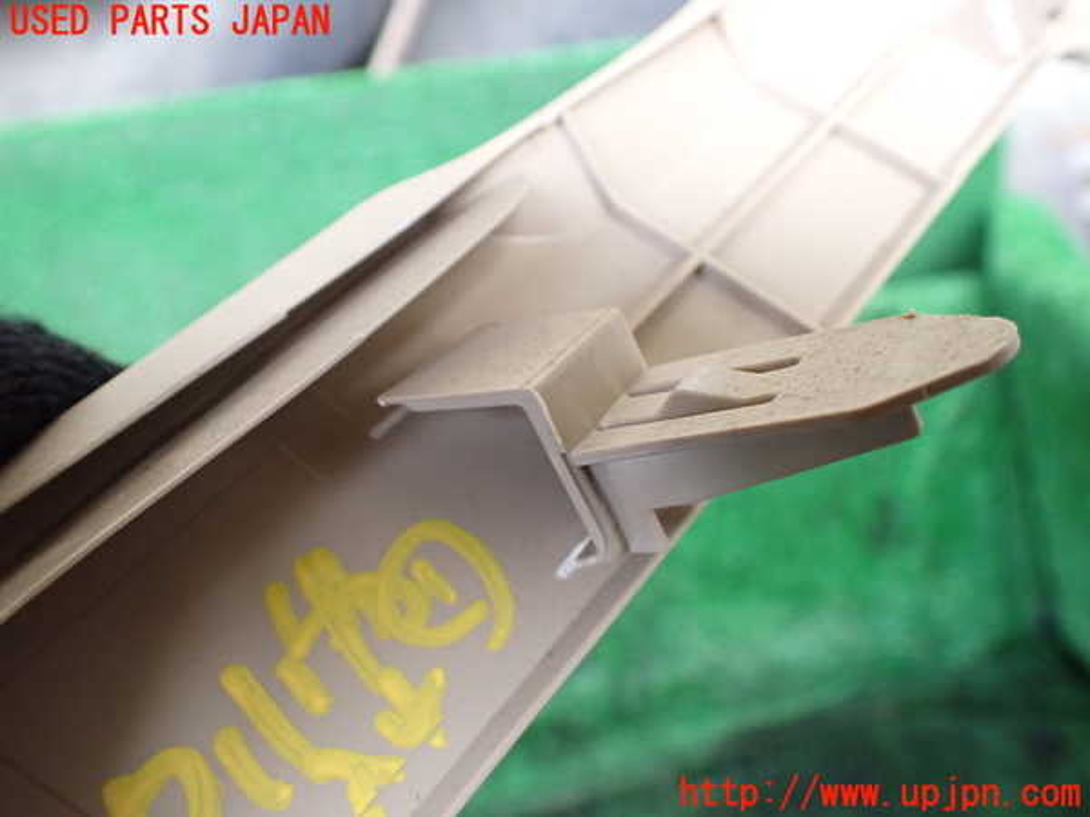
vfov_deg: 46.8
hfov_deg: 60.0
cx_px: 545
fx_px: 945
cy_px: 408
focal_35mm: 30
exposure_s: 1/125
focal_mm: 5.4
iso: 500
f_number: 2.3
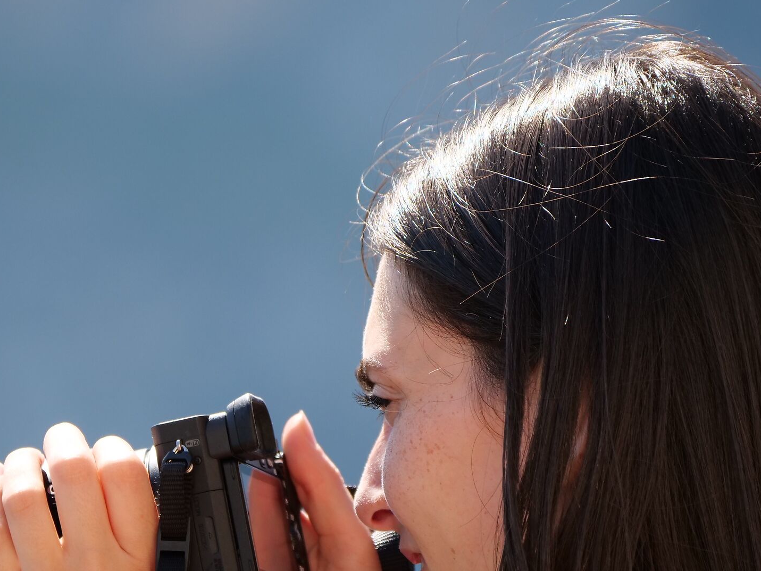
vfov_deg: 2.2
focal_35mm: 671
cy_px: 381
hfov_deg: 3.0
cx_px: 308
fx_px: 14750
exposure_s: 1/1300
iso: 400
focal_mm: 200
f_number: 4
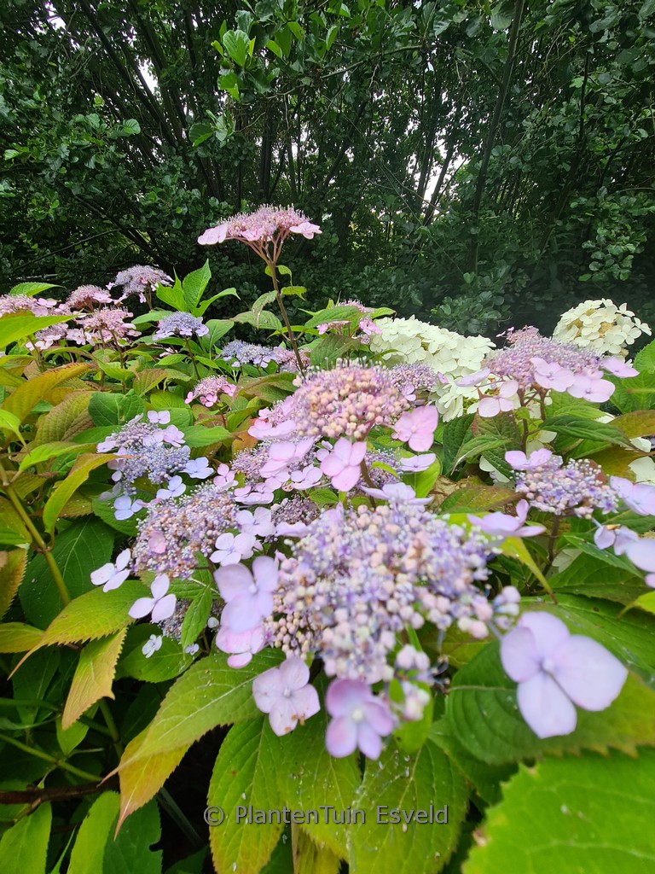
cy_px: 437
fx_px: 328
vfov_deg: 106.2
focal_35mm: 13
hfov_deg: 89.9
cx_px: 328
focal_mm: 2.2
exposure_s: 1/217
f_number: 2.2
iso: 50
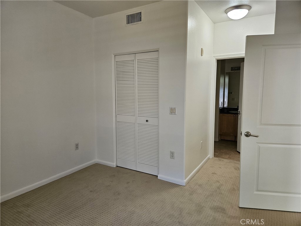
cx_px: 150
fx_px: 200
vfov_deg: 58.9
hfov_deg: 73.9
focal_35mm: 23
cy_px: 113
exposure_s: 1/170
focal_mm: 5.4
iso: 320
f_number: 1.8
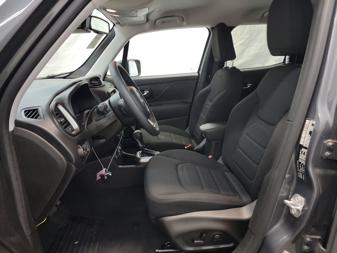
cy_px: 126
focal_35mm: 24
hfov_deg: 71.6
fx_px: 234
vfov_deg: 56.8
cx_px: 168
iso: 593
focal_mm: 6.7
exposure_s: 1/59
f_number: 1.8
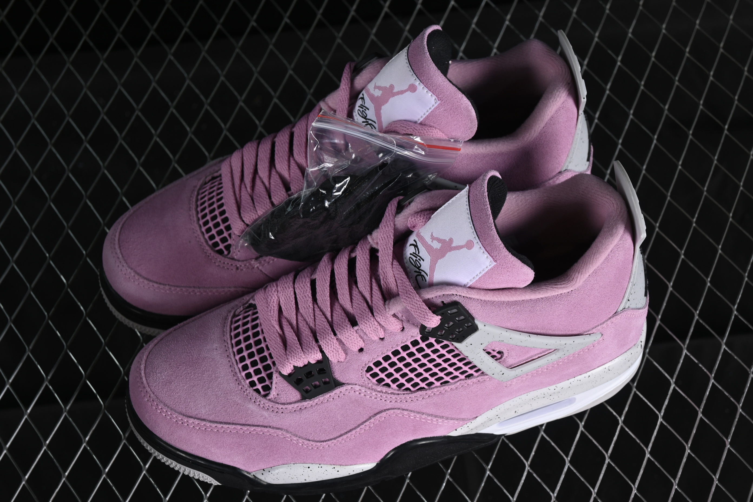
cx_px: 376
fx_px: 1569
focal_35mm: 75
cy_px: 251
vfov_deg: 18.2
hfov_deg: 27.0
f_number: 7.1
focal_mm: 50
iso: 160
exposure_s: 1/60
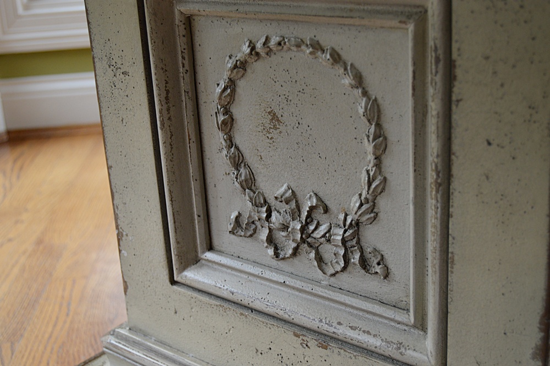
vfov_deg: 26.4
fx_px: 779
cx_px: 275
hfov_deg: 38.9
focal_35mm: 51
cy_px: 183
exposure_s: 1/60
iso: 560
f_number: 4.5
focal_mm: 34
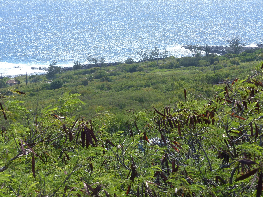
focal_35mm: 99
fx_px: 752
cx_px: 132
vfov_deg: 14.9
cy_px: 98
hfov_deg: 19.8
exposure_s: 1/1000
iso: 100
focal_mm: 17.8
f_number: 4
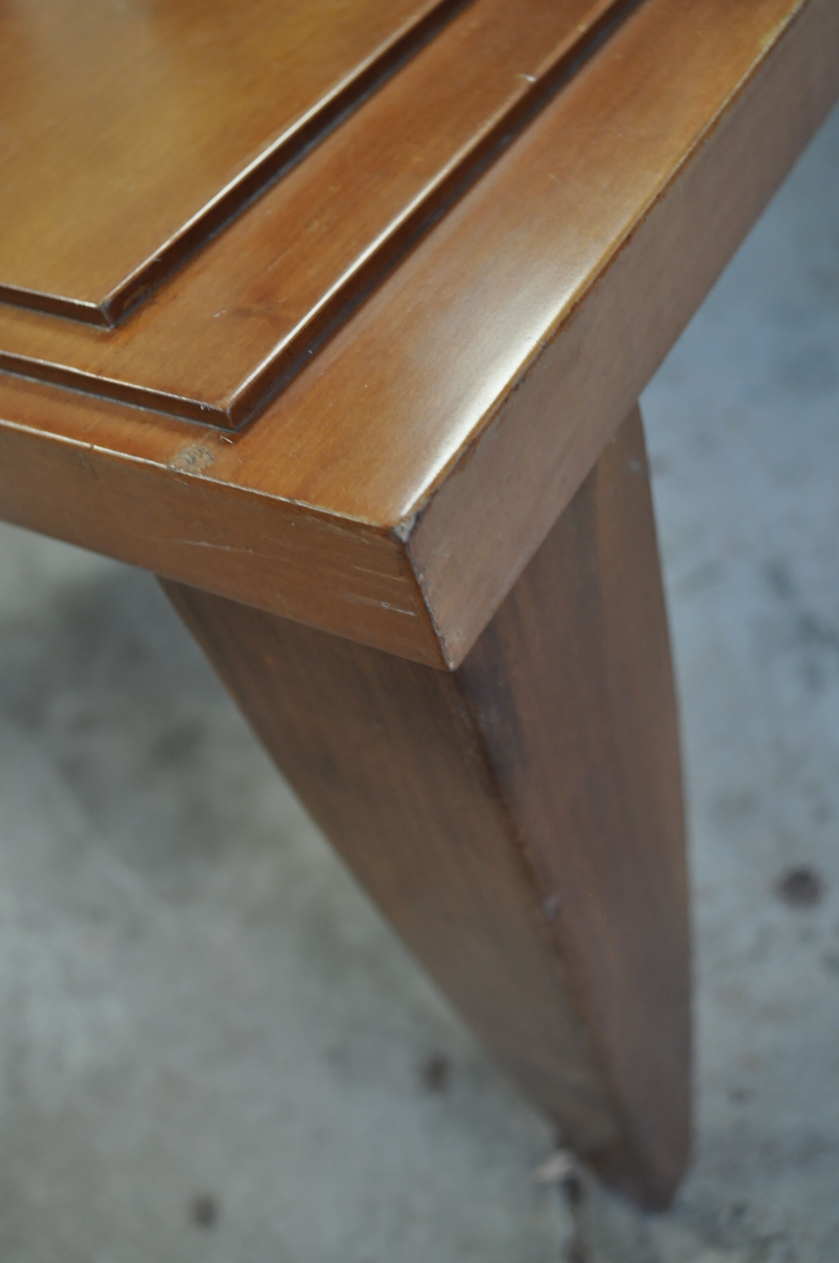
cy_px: 632
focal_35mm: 36
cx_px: 420
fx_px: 1262
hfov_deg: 36.8
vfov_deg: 53.2
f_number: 4
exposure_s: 1/40
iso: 800
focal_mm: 24
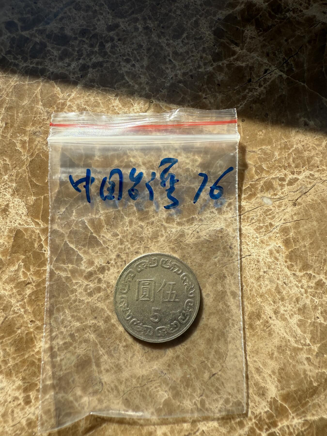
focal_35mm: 24
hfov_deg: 56.8
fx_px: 302
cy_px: 218
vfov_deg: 71.6
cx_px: 164
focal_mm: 2.22
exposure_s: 1/1011
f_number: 2.2
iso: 40
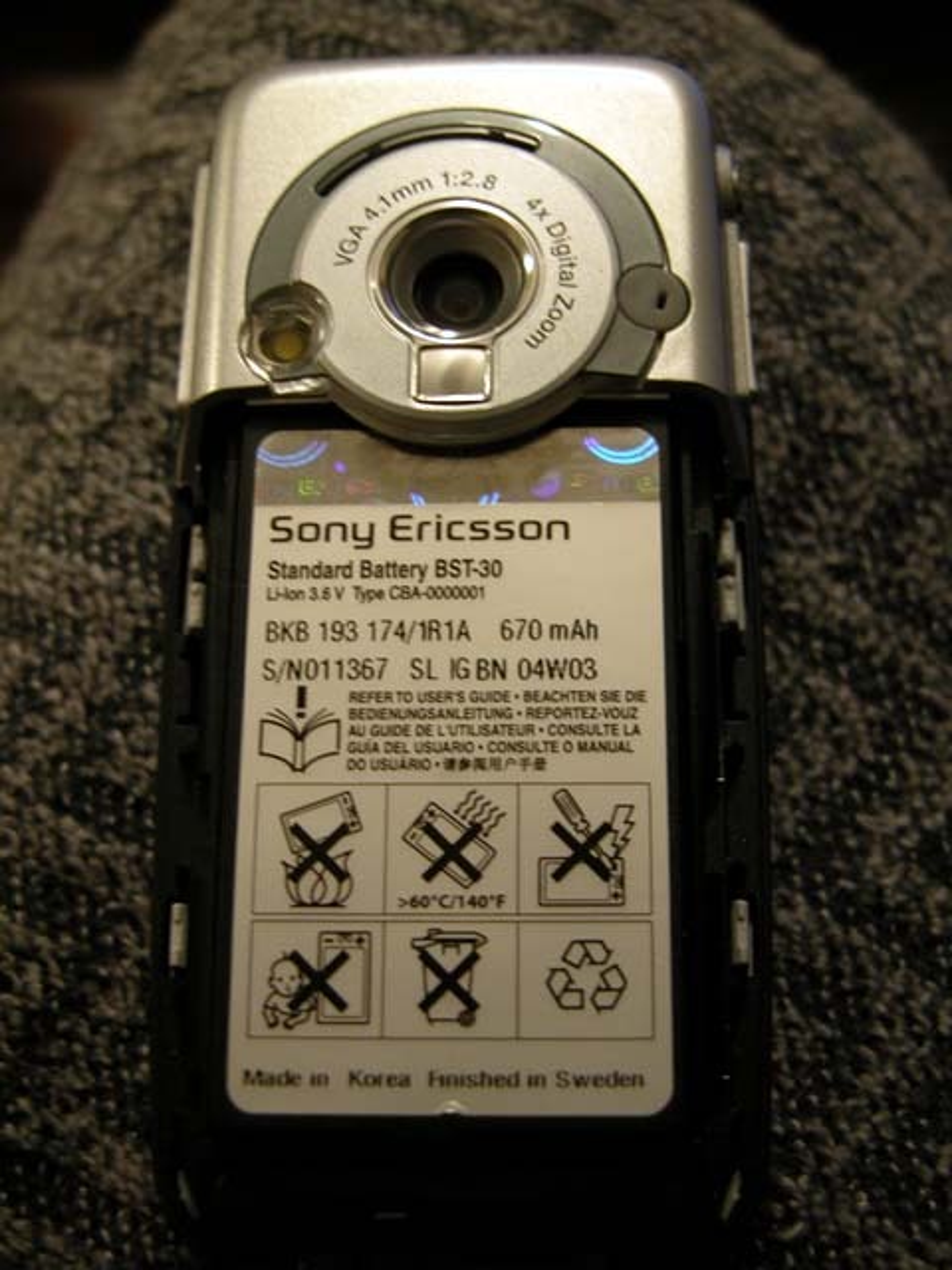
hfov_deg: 29.7
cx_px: 476
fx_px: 1797
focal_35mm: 49
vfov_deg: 38.9
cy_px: 635
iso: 100
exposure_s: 1/6.1
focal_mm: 12.7
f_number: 3
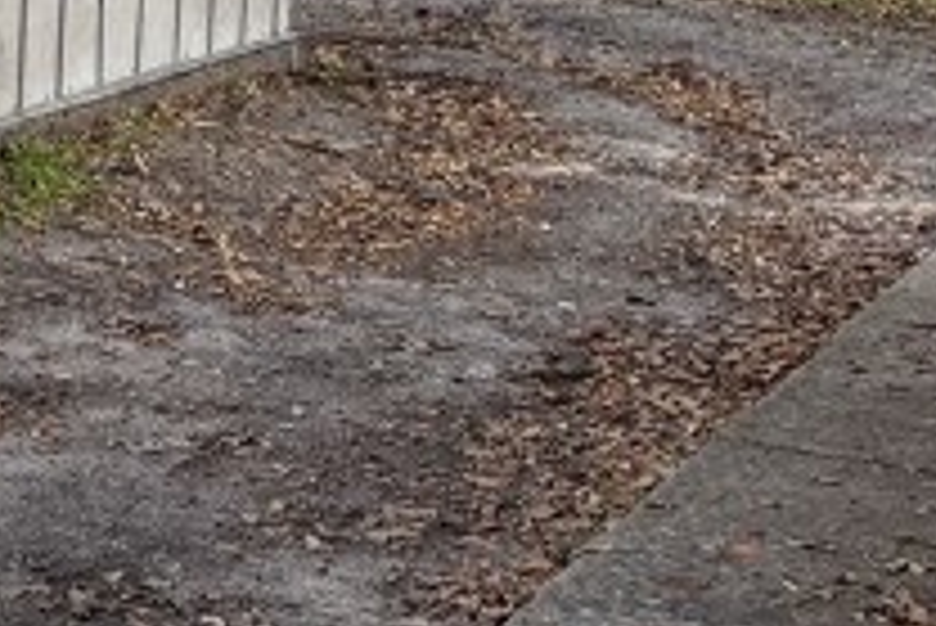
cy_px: -374
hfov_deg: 15.2
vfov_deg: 10.7
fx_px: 3200
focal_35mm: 123
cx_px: -518
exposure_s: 1/539
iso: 100
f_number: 1.78
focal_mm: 6.76
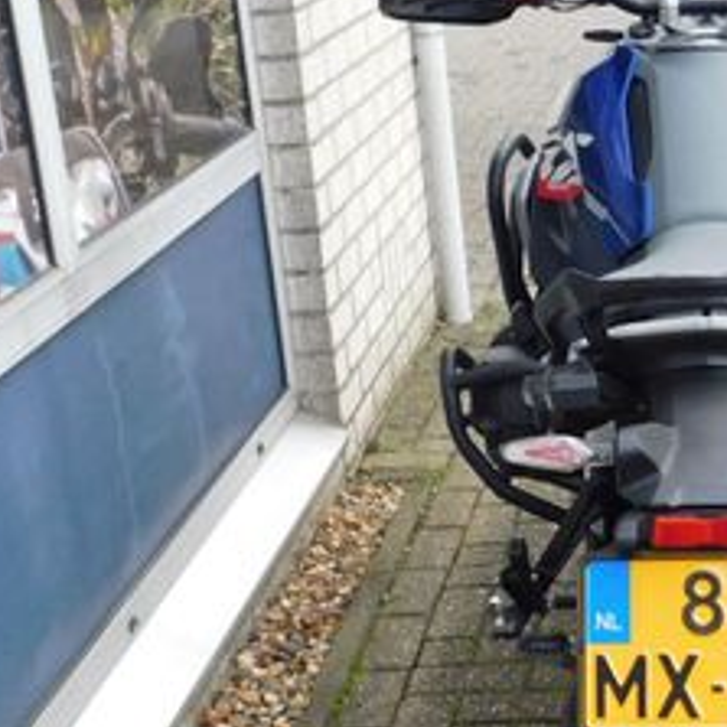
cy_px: 421
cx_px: 603
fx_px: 1687
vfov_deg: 24.3
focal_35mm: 71
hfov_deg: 23.9
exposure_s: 1/125
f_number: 3.2
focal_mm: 4.9
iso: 125
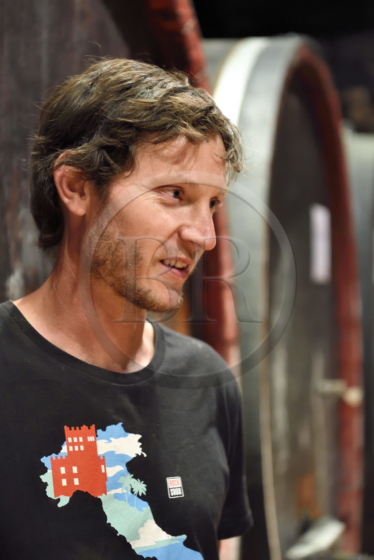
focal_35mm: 70
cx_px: 187
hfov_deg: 19.5
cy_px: 280
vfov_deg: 28.8
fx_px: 1091
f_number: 3.5
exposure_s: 1/10
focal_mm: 70
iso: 3200
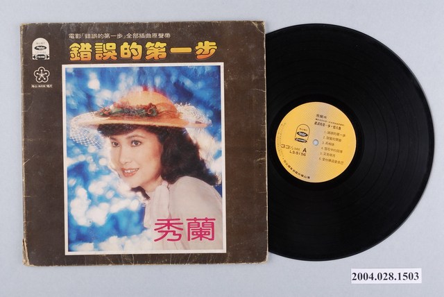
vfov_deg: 22.7
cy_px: 148
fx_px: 741
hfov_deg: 33.4
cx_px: 222
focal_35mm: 60
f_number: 10
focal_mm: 40
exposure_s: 1/125
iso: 125
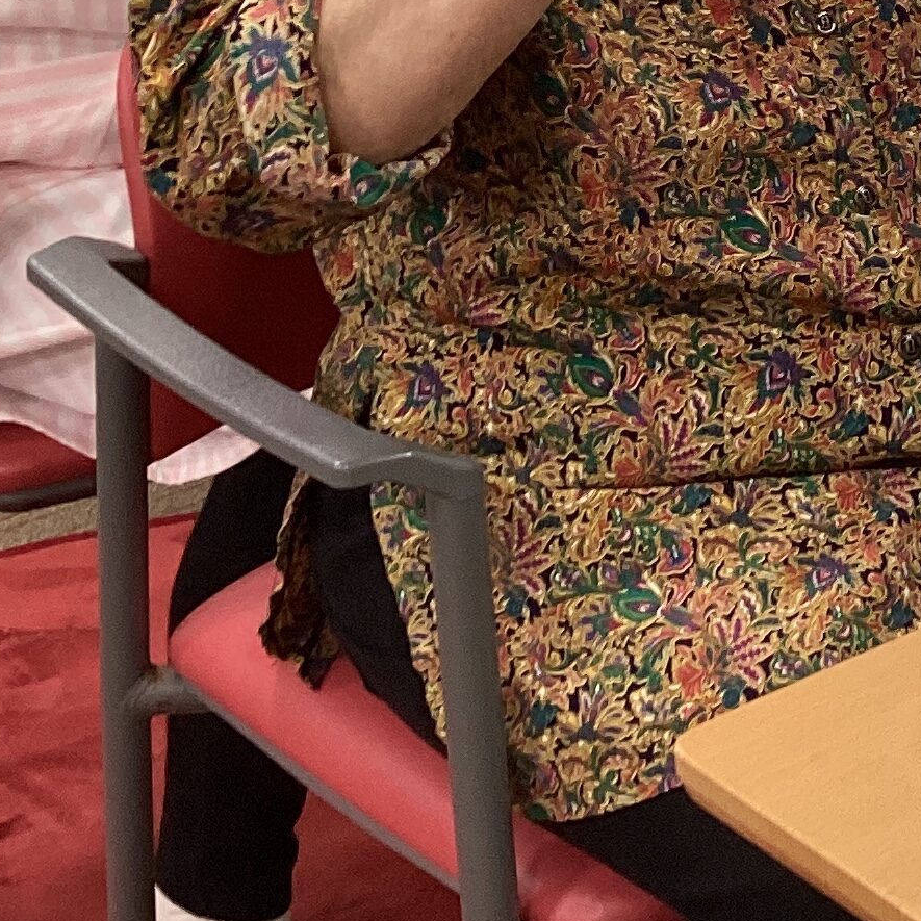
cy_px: -172
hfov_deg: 16.8
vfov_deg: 16.5
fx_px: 3040
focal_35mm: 101
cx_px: 950
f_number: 2.4
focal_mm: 3.3
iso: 80
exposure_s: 1/50
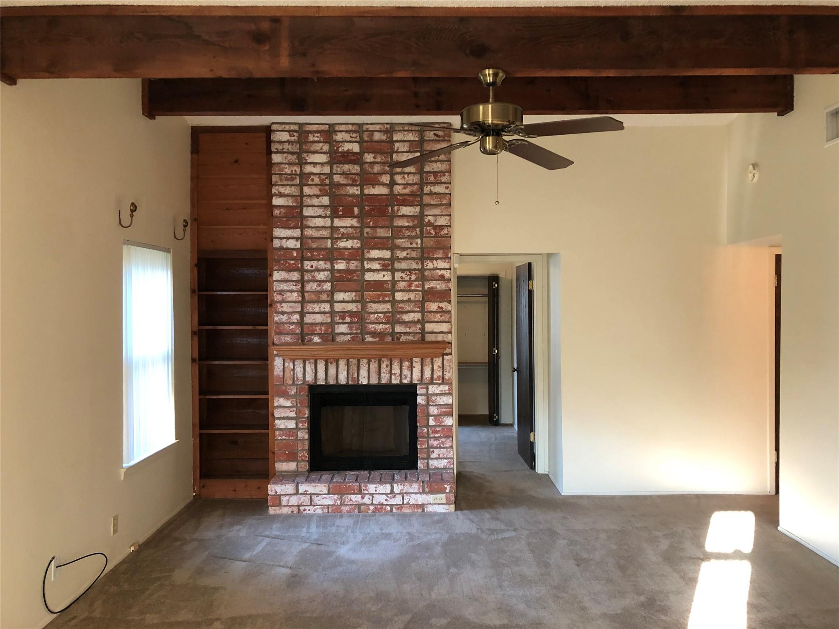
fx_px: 679
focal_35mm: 28
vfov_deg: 49.7
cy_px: 314
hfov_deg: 63.4
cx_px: 420
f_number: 1.8
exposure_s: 1/15
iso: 64
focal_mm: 4
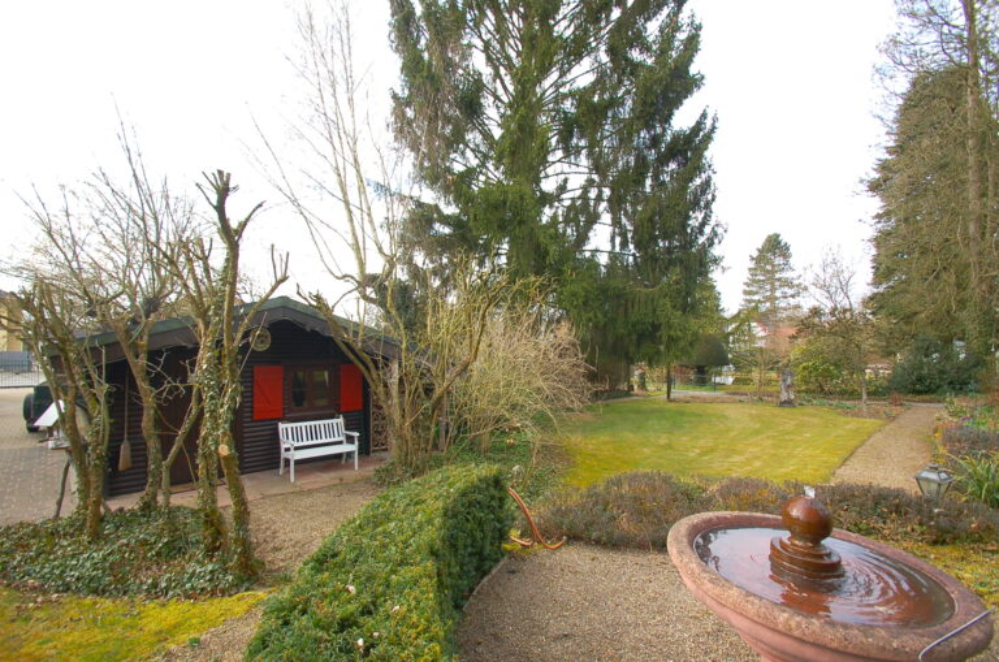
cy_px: 331
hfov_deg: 100.5
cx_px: 500
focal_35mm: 15
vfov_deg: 77.1
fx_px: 415
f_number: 5.6
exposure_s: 1/125
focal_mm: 10
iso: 200
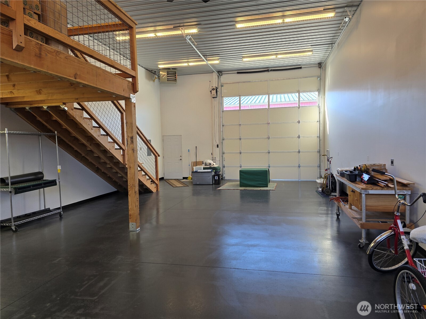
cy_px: 160
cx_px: 213
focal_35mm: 23
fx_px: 283
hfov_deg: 73.9
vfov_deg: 58.9
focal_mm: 6.3
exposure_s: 1/120
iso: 100
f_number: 1.7
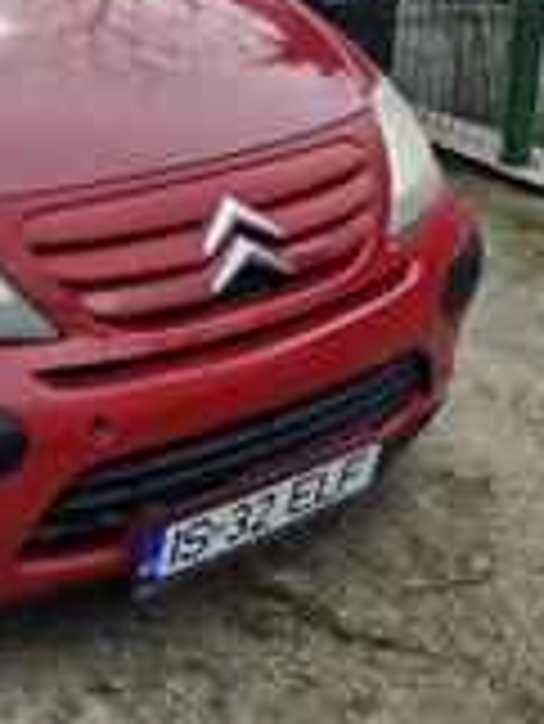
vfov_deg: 30.8
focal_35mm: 57
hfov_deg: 23.6
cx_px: -94
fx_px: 1193
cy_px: -31
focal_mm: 5.54
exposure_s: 1/1111
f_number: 1.8
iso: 50
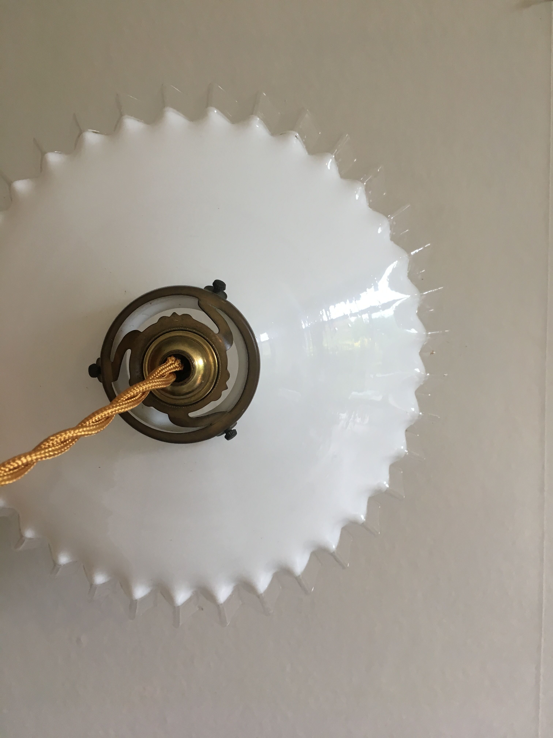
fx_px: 618
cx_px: 276
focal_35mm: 29
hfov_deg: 48.2
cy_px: 369
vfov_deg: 61.7
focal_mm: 4.15
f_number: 2.2
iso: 64
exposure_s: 1/33
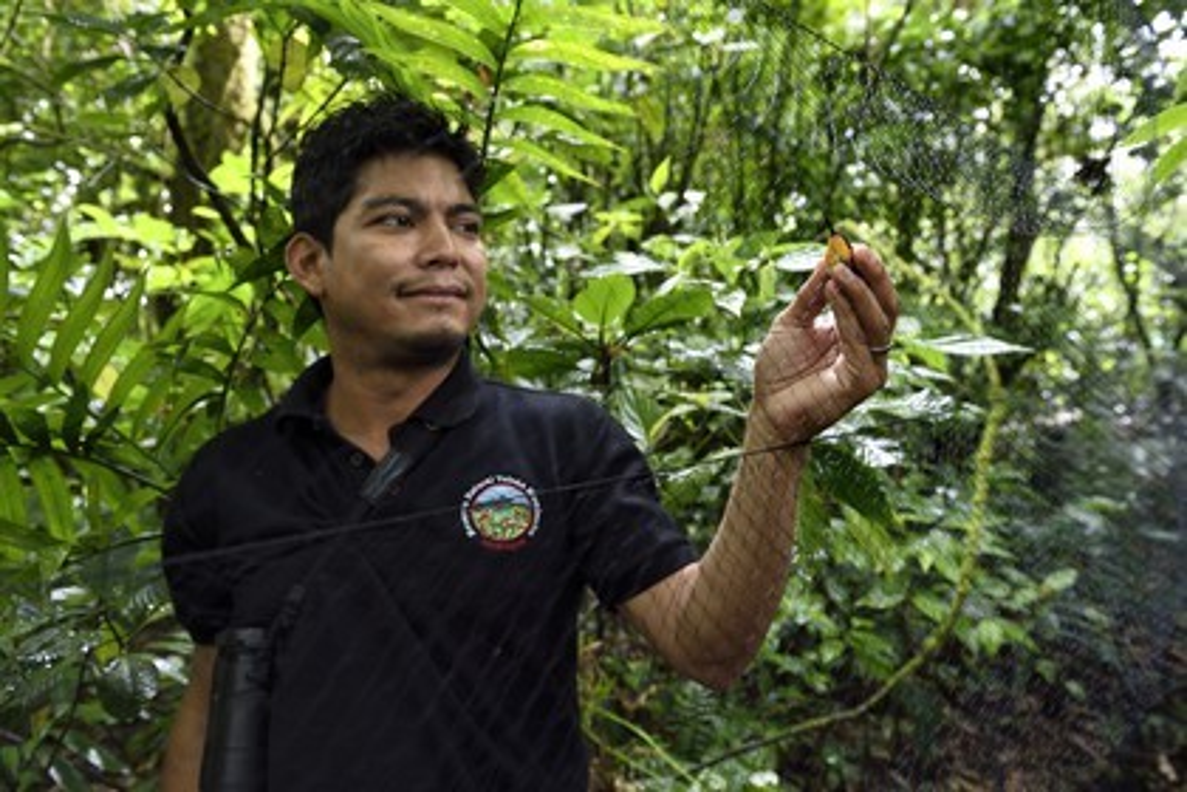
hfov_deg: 73.7
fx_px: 791
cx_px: 594
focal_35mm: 24
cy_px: 396
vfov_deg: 53.1
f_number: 4.5
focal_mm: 24
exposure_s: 1/125
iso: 1600
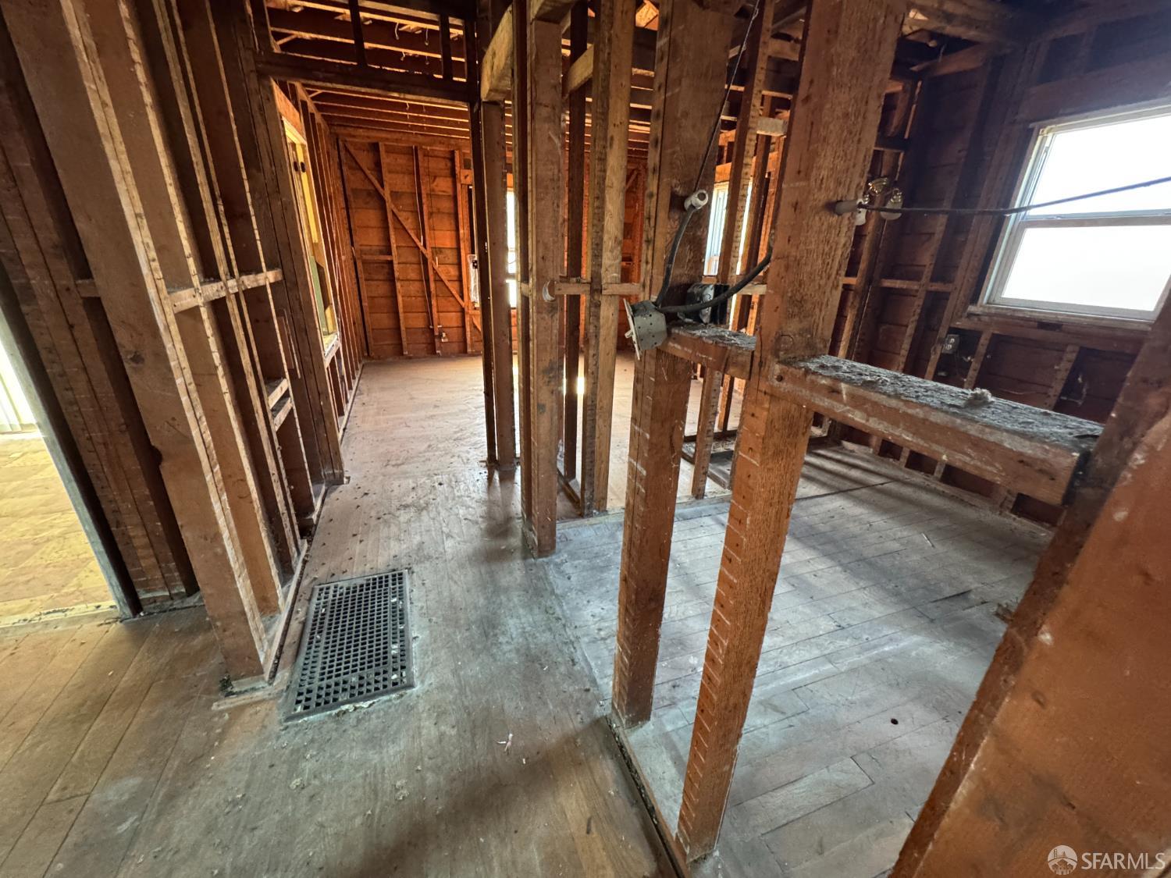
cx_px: 586
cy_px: 439
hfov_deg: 102.1
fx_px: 474
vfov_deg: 85.7
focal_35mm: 14
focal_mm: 2.22
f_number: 2.2
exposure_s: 1/60
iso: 800
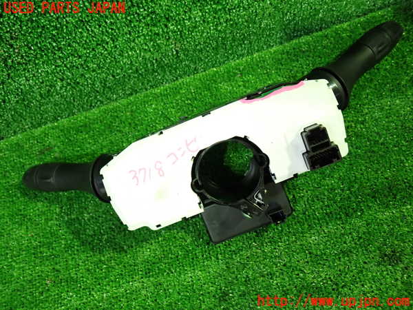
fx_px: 358
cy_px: 155
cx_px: 206
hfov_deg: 60.0
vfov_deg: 46.8
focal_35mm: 30
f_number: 2.3
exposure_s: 1/30
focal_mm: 5.4
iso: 500
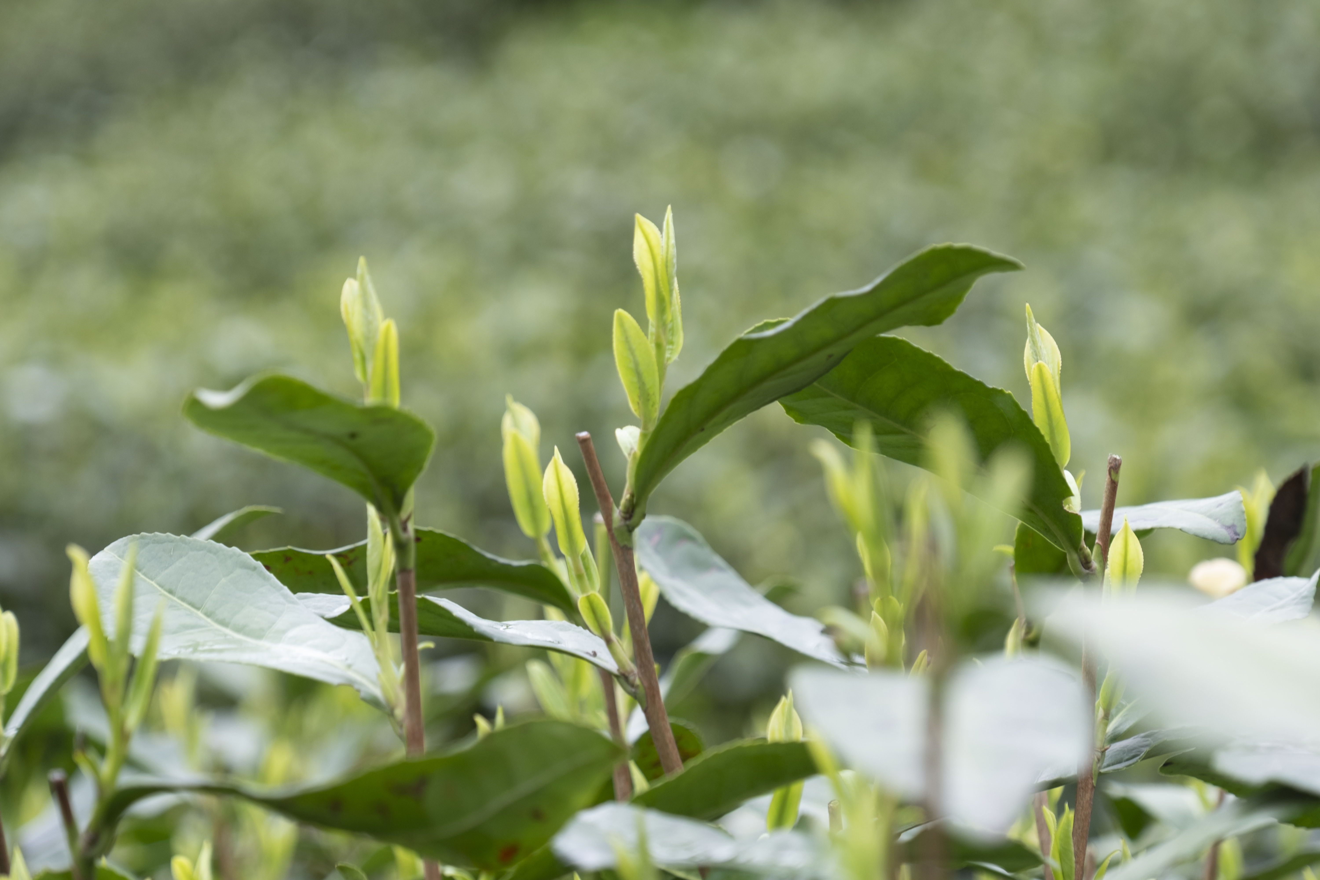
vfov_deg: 10.4
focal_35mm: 132
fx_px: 4840
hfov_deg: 15.5
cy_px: 440
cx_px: 660
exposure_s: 1/60
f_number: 6.4
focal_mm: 88.2
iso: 200
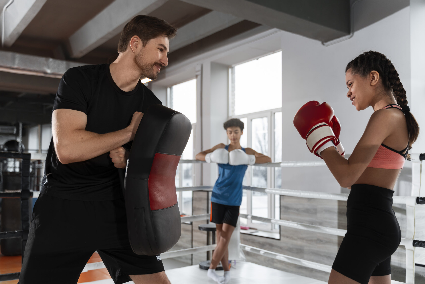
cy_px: 142
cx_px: 212
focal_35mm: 34
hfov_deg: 55.8
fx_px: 401
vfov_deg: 38.9
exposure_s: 1/160
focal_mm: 34
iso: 500
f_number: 2.8
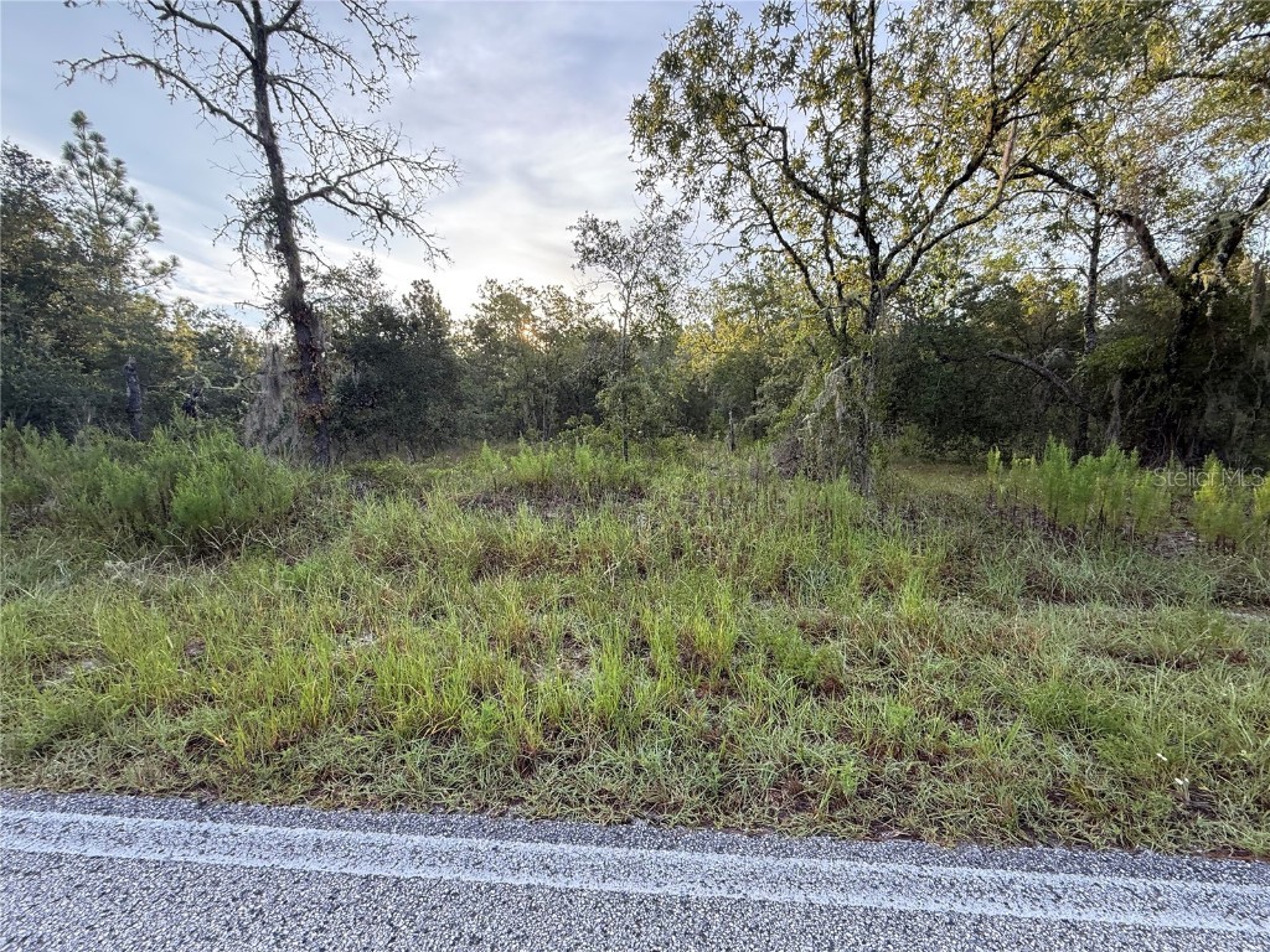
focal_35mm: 14
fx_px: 514
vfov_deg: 85.7
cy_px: 476
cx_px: 635
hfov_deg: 102.1
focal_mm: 2.22
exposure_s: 1/141
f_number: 2.2
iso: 64
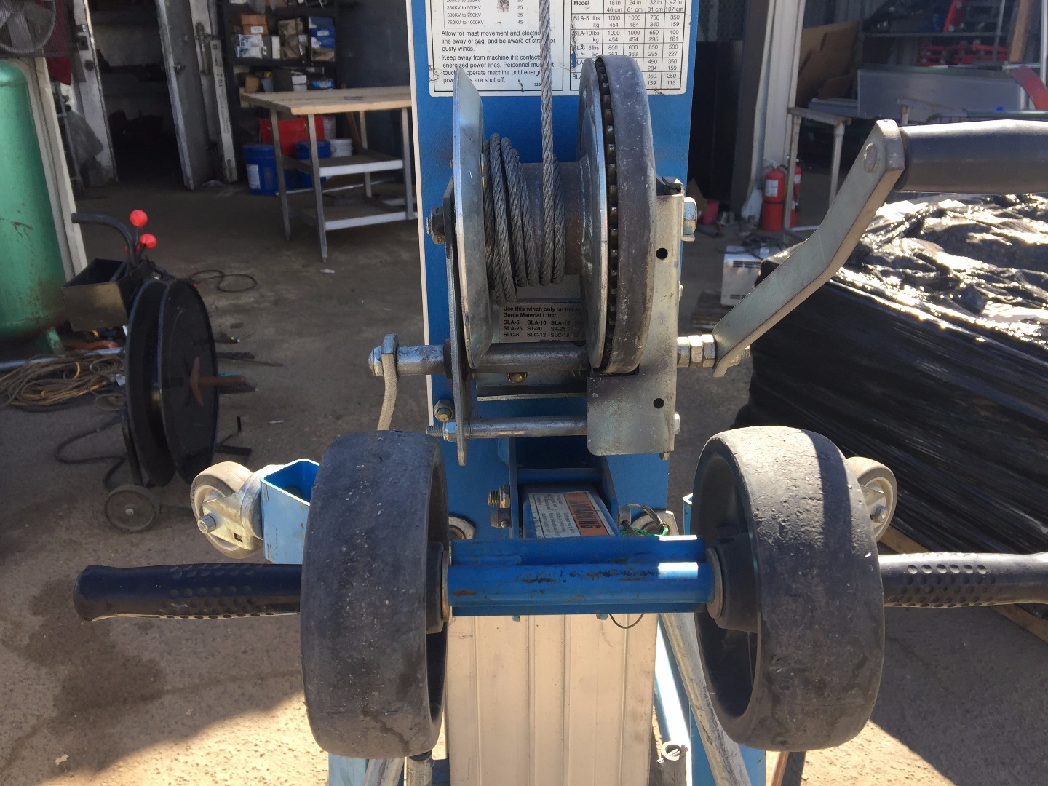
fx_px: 878
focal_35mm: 29
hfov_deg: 61.7
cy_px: 393
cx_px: 524
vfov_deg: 48.2
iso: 32
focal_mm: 4.15
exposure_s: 1/444
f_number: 2.2
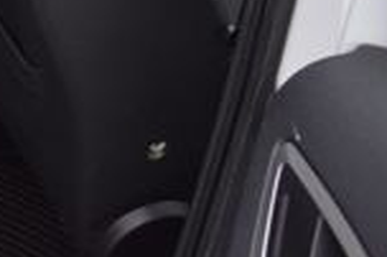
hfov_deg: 15.3
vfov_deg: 11.4
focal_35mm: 114
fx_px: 1224
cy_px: -149
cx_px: -323
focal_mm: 18
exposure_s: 1/160
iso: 800
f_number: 3.5
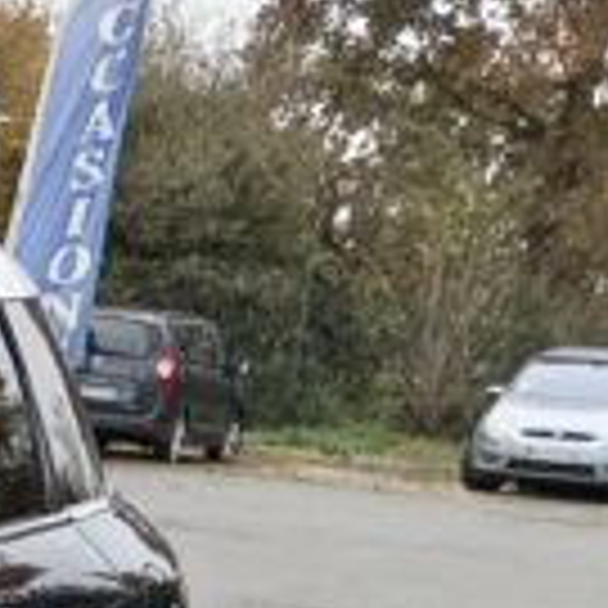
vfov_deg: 12.3
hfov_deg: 10.9
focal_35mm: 131
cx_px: -928
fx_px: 2603
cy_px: 1049
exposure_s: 1/33.3
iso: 198
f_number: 1.8
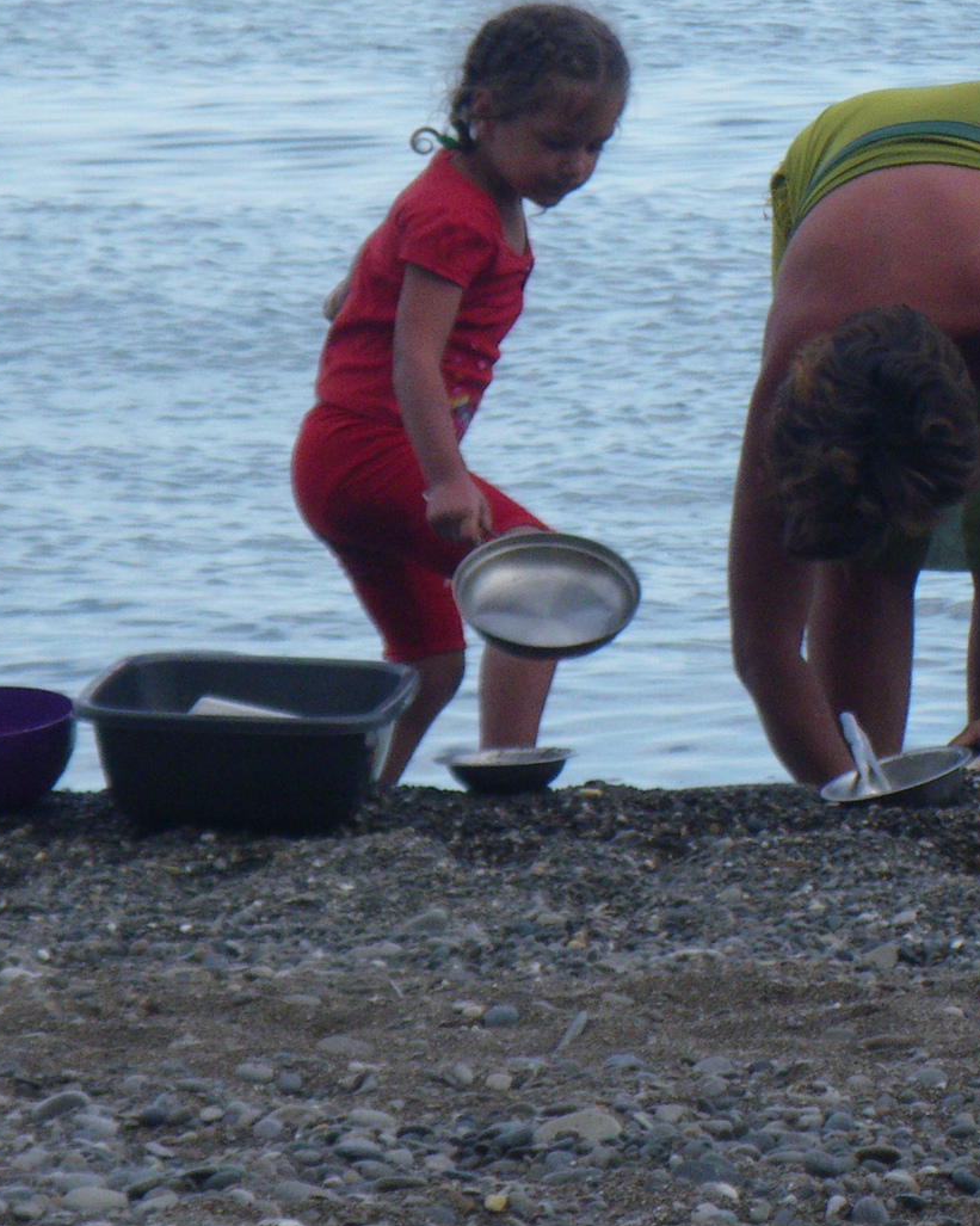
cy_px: 346
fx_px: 12514
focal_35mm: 345
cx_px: 500
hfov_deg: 4.5
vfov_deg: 5.6
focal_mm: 25
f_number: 5.5
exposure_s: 1/250
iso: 125
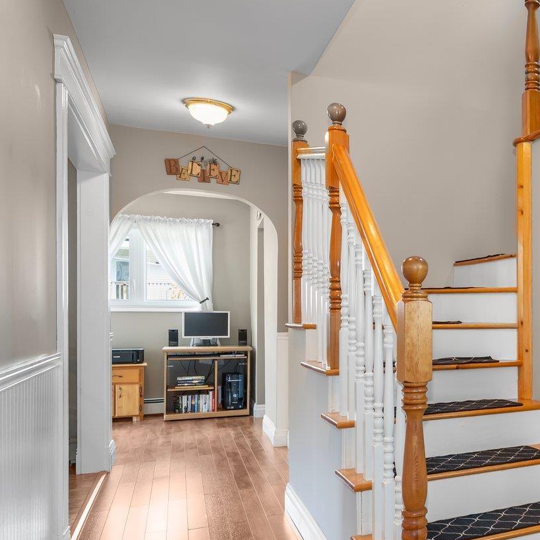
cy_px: 327
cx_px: 576
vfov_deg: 48.1
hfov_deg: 40.4
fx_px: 600
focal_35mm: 34
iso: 320
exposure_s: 1/5
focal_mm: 16
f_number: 7.1
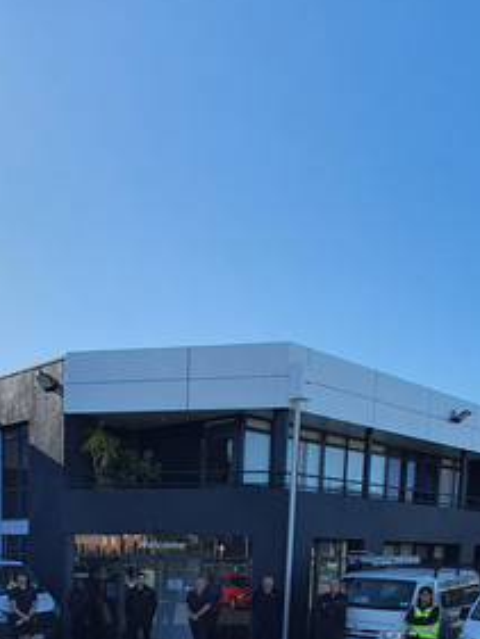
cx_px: 107
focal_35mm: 37
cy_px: 630
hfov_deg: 37.5
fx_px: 684
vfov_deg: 43.4
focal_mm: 1.8
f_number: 2.2
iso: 50
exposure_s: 1/1116
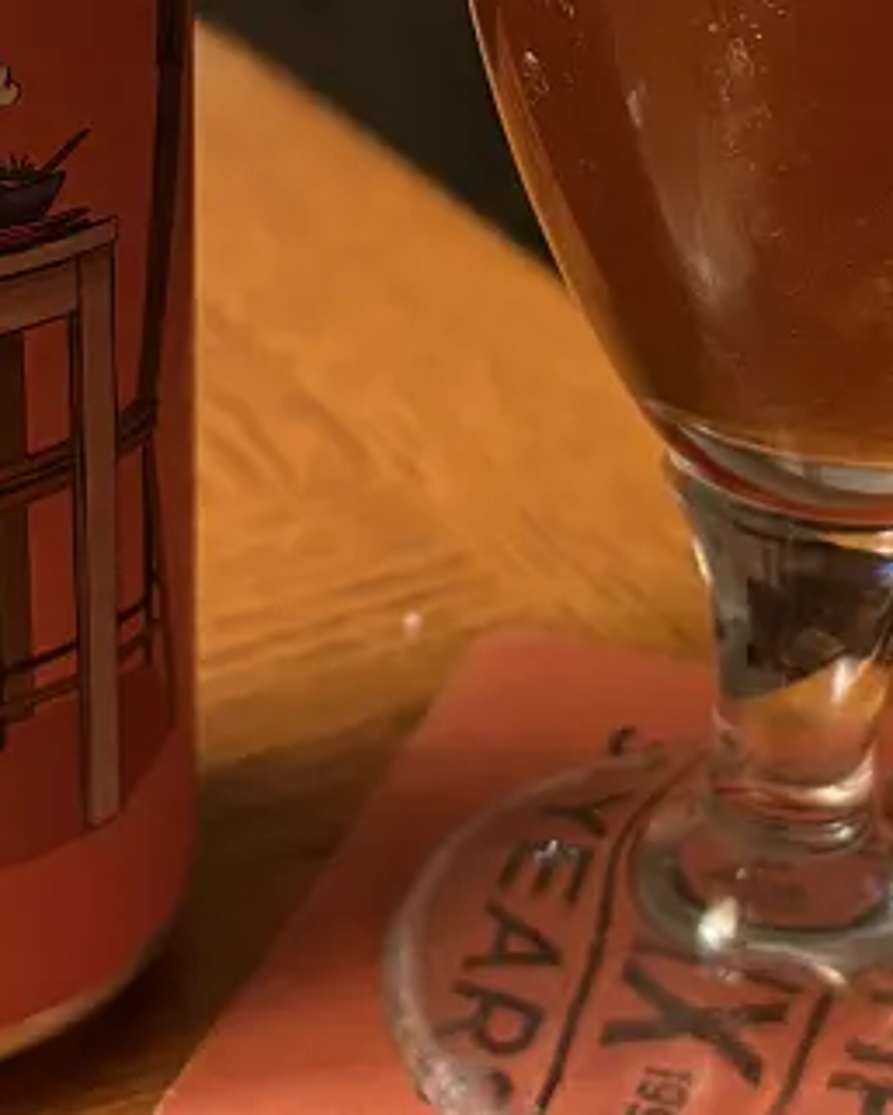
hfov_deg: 18.9
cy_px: 271
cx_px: 511
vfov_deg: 23.3
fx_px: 2675
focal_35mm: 81
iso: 320
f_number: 1.6
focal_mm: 5.96
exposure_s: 1/60
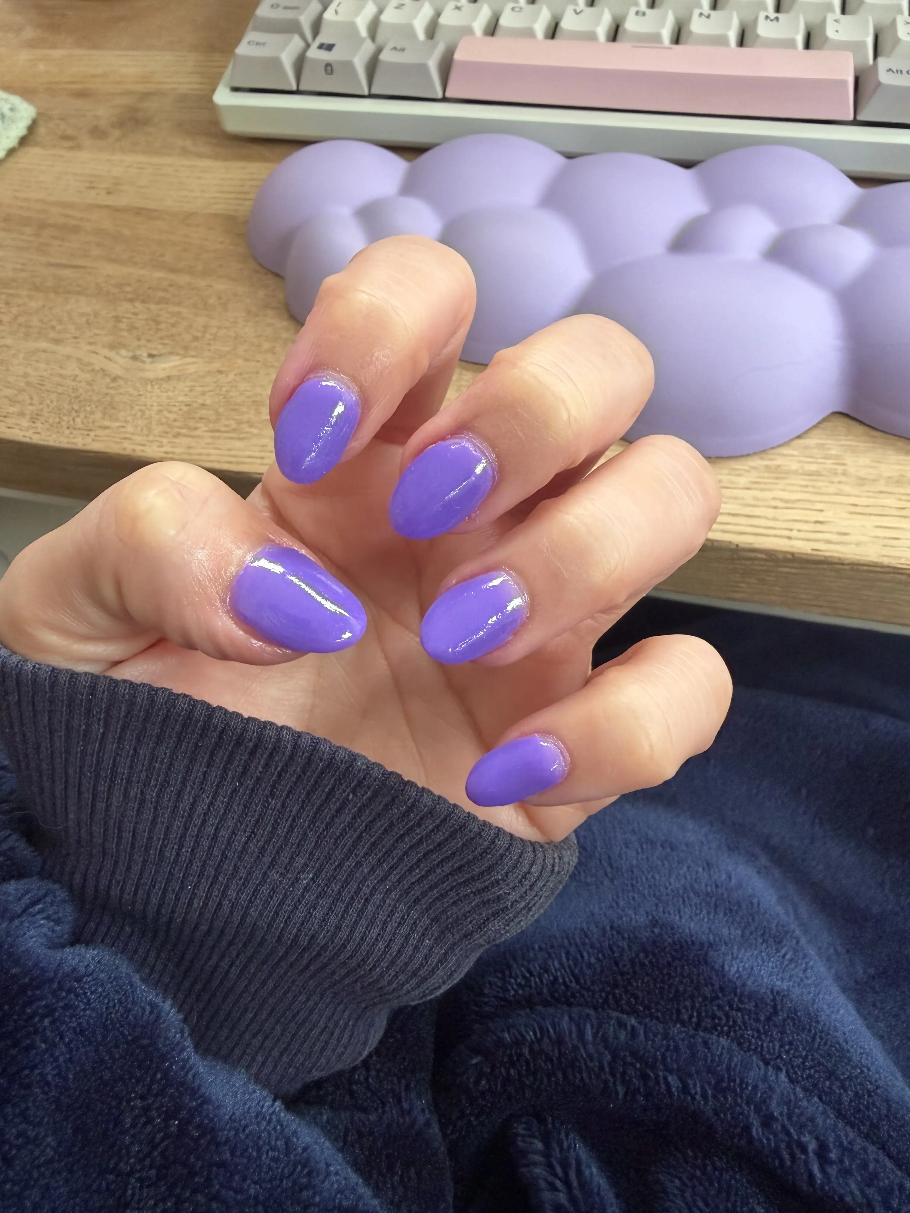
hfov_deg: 53.1
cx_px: 455
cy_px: 606
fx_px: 911
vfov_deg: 67.3
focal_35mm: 26
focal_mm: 2.22
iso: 320
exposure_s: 1/121
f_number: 2.2
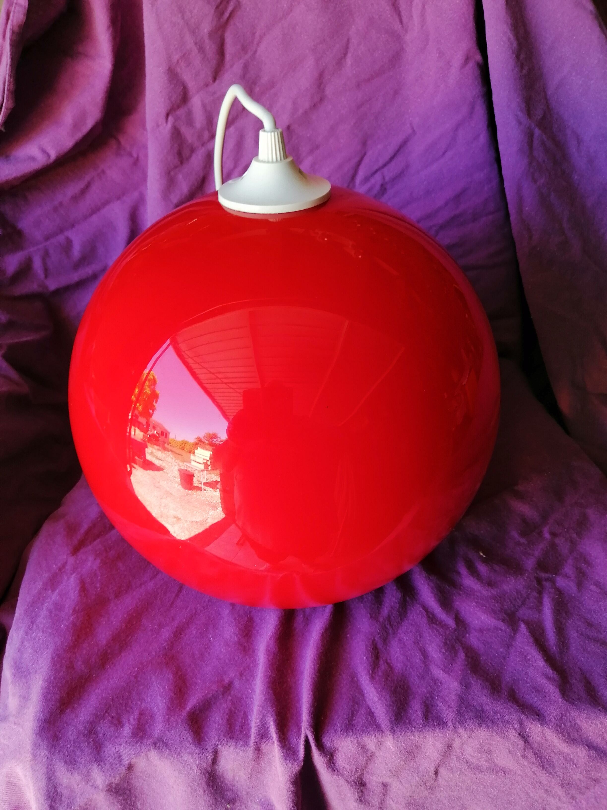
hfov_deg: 53.1
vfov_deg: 67.3
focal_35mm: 26
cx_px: 304
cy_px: 405
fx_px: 608
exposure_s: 1/50
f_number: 1.8
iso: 50
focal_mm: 3.96
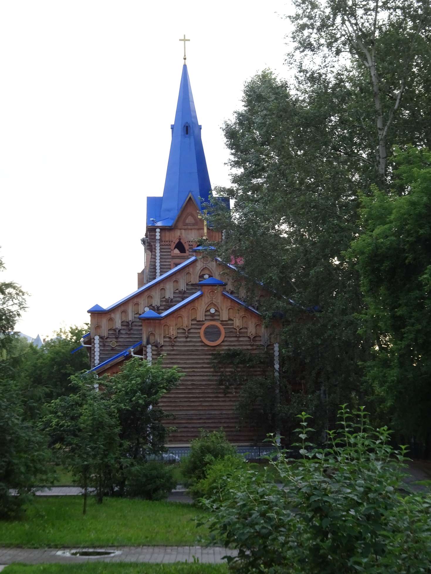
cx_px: 216
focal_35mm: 66
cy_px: 287
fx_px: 1095
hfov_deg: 22.3
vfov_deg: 29.4
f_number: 4.5
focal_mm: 11.32
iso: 250
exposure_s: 1/80
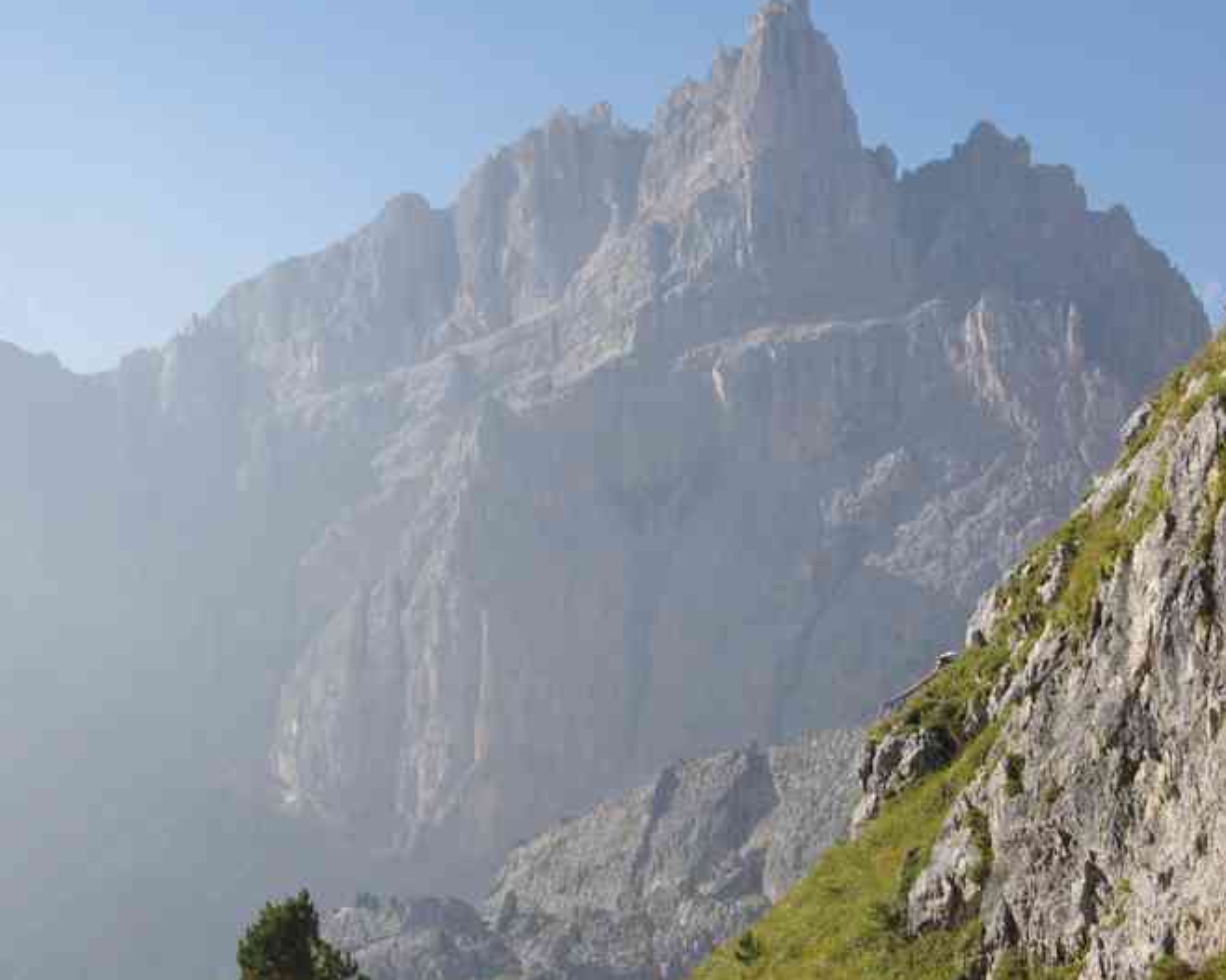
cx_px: 618
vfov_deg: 20.2
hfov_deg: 25.5
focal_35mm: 75
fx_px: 2710
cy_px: 825
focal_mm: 35
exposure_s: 1/60
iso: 200
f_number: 11
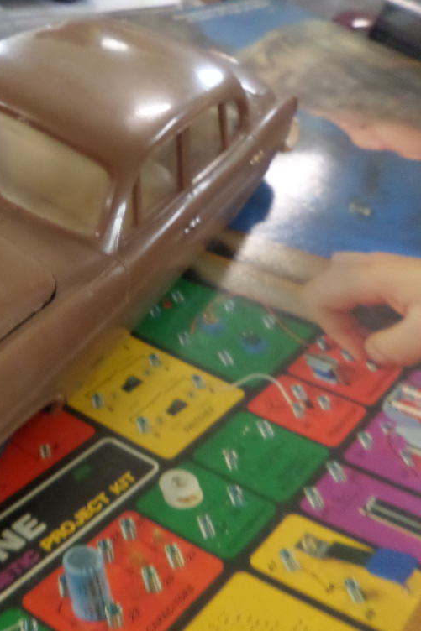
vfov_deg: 55.8
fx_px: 597
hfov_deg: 36.5
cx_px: 45
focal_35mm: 34
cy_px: 314
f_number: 3.1
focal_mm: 4.3
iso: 480
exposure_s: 1/20
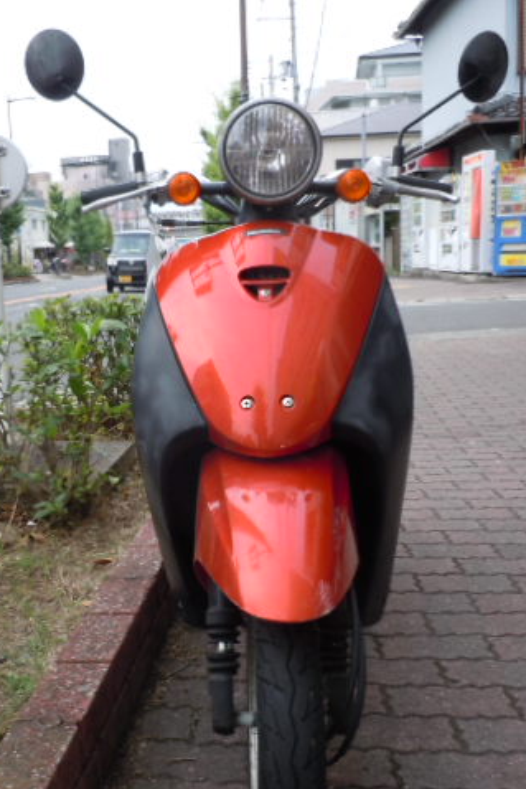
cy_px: 394
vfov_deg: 49.5
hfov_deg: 34.0
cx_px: 188
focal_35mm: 39
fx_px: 854
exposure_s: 1/60
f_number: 3.7
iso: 160
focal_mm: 5
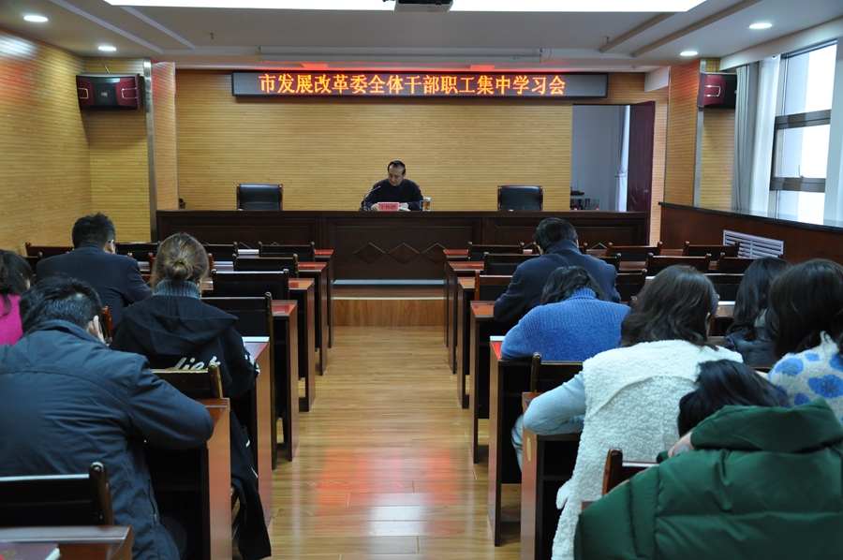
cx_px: 422
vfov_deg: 34.1
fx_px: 912
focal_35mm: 39
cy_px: 280
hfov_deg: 49.6
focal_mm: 26
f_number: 4
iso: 800
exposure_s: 1/30
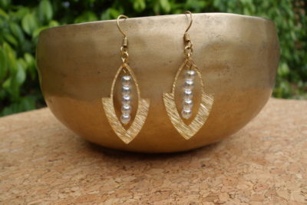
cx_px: 154
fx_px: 256
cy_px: 102
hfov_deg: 61.9
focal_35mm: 30
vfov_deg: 43.6
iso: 125
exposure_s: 1/200
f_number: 5.6
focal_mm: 11.32
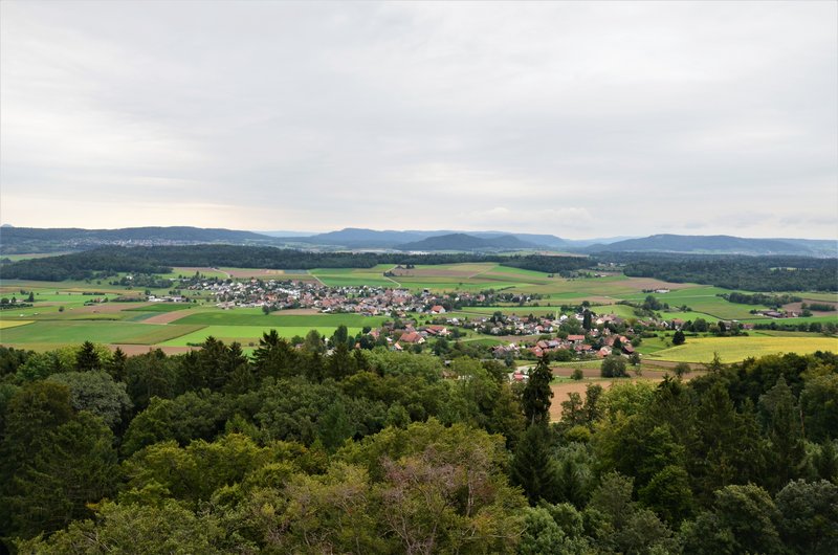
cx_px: 419
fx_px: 627
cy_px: 278
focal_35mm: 27
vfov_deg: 47.7
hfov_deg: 67.5
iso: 320
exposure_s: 1/50
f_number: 8
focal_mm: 18
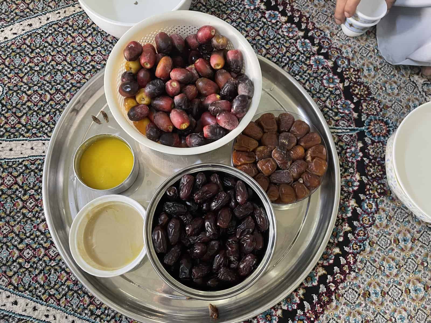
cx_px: 216
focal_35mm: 26
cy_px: 162
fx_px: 324
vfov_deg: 53.1
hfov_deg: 67.3
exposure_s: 1/60
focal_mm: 4.2
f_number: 1.6
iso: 250
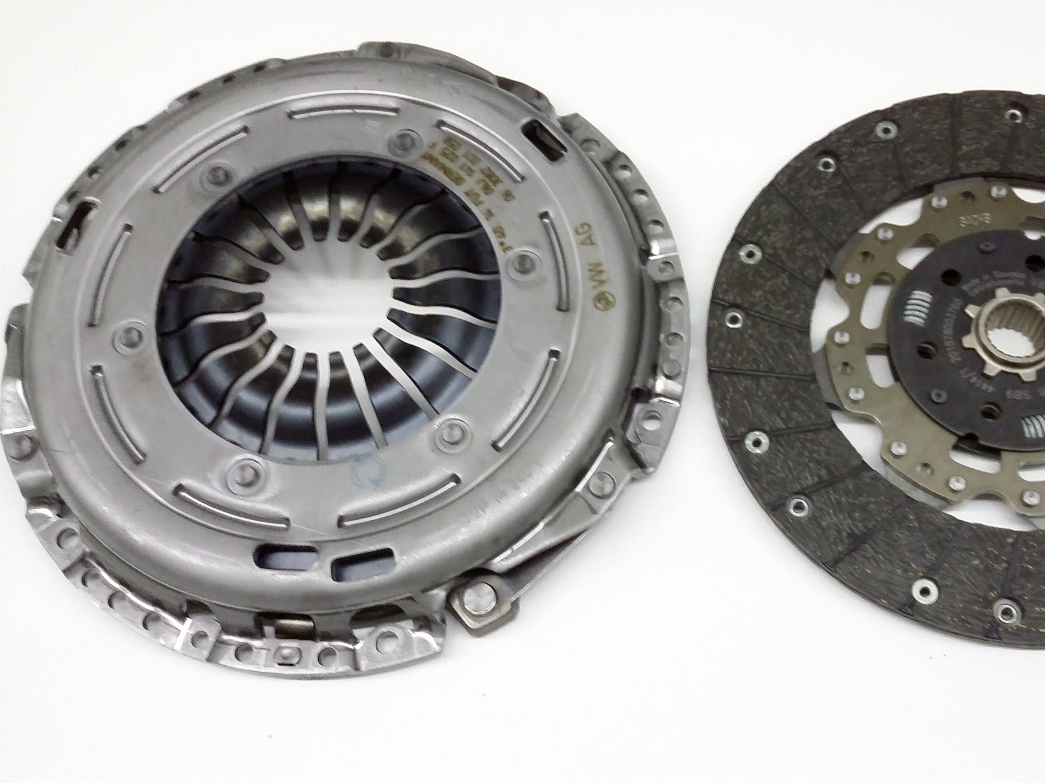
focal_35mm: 41
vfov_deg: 35.1
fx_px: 1238
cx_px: 657
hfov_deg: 45.4
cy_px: 415
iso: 200
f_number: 2.4
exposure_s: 1/15
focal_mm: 3.4
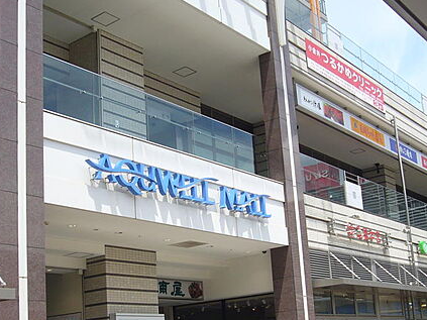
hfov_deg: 36.2
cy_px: 233
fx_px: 654
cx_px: 211
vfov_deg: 27.2
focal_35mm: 53
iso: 80
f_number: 6.3
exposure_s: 1/200
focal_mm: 5.7
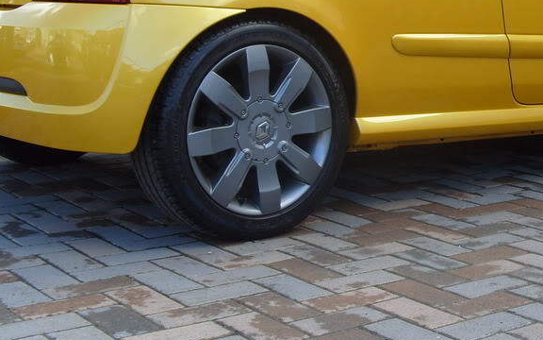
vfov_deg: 19.6
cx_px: 444
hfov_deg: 30.2
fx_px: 977
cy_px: 110
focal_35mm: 66
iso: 80
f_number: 3.7
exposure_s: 1/125
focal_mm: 7.8
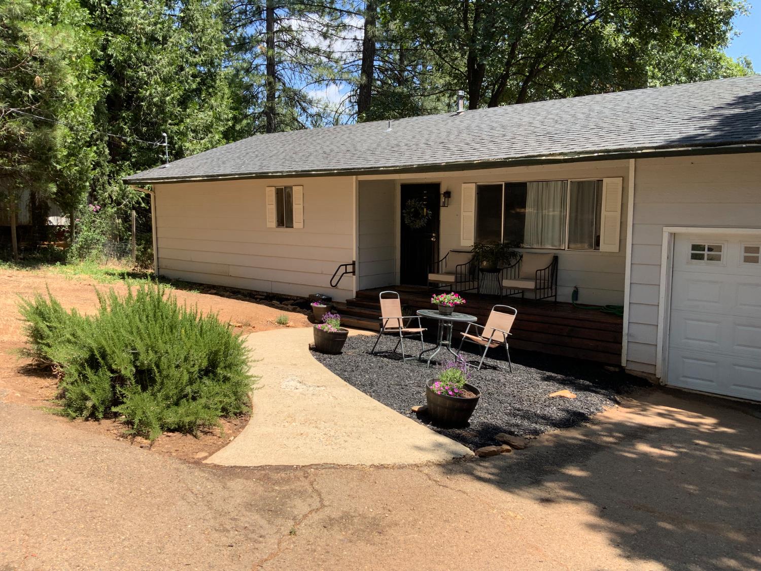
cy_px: 286
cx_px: 380
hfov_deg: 61.7
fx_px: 638
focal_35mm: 29
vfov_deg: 48.2
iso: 16
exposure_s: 1/683
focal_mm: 3
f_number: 1.8
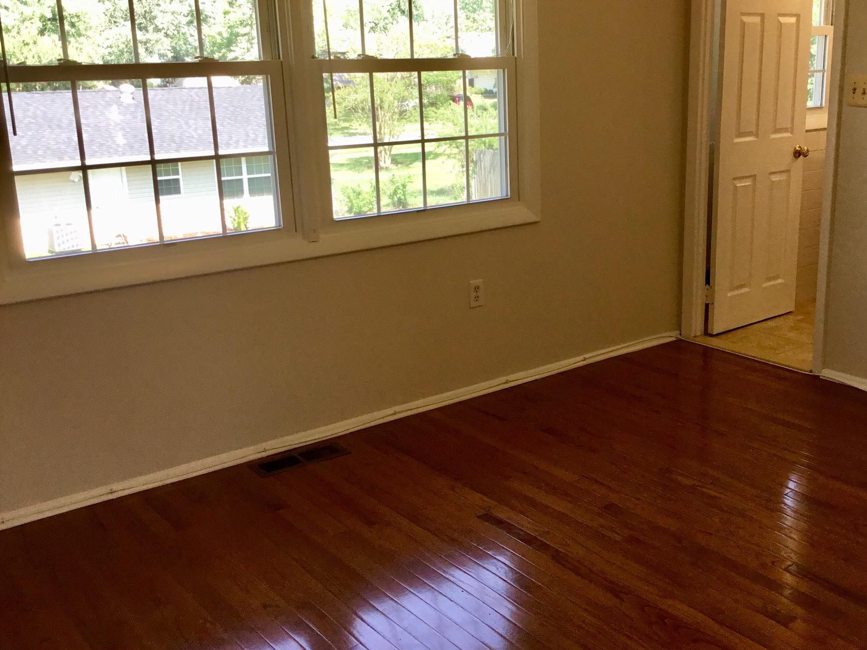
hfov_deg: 47.4
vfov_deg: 36.8
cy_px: 291
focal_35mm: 39
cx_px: 543
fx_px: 977
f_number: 2.4
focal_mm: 3.3
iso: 40
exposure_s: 1/120
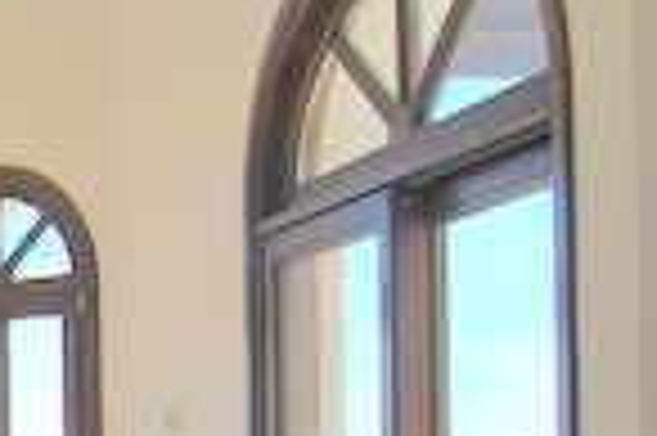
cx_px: -405
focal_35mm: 89
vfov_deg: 14.8
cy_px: 535
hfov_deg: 19.2
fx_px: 1622
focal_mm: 18
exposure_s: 1/200
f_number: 7.1
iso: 100
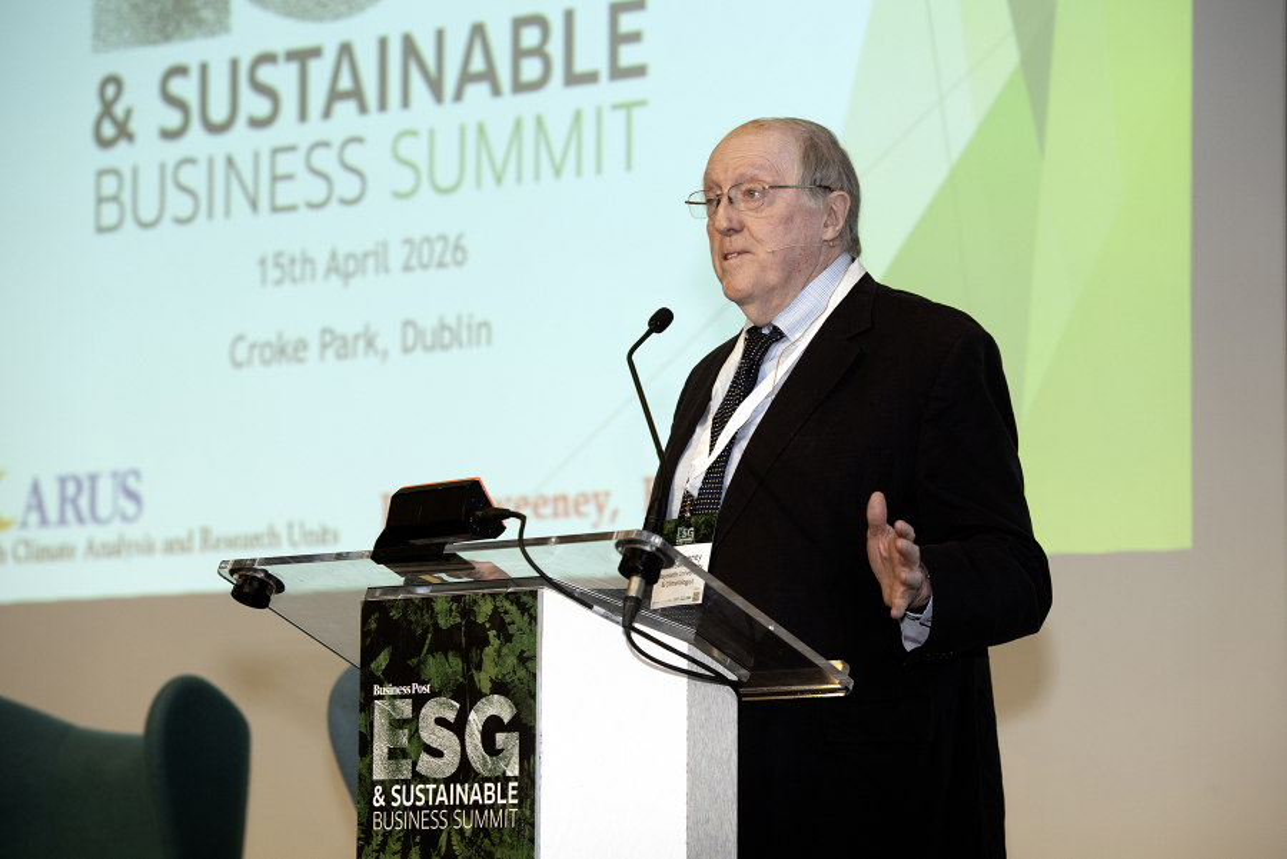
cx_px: 644
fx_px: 4650
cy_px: 430
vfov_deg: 10.6
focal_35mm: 130
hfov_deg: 15.8
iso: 1000
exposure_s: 1/250
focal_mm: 130
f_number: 5.6
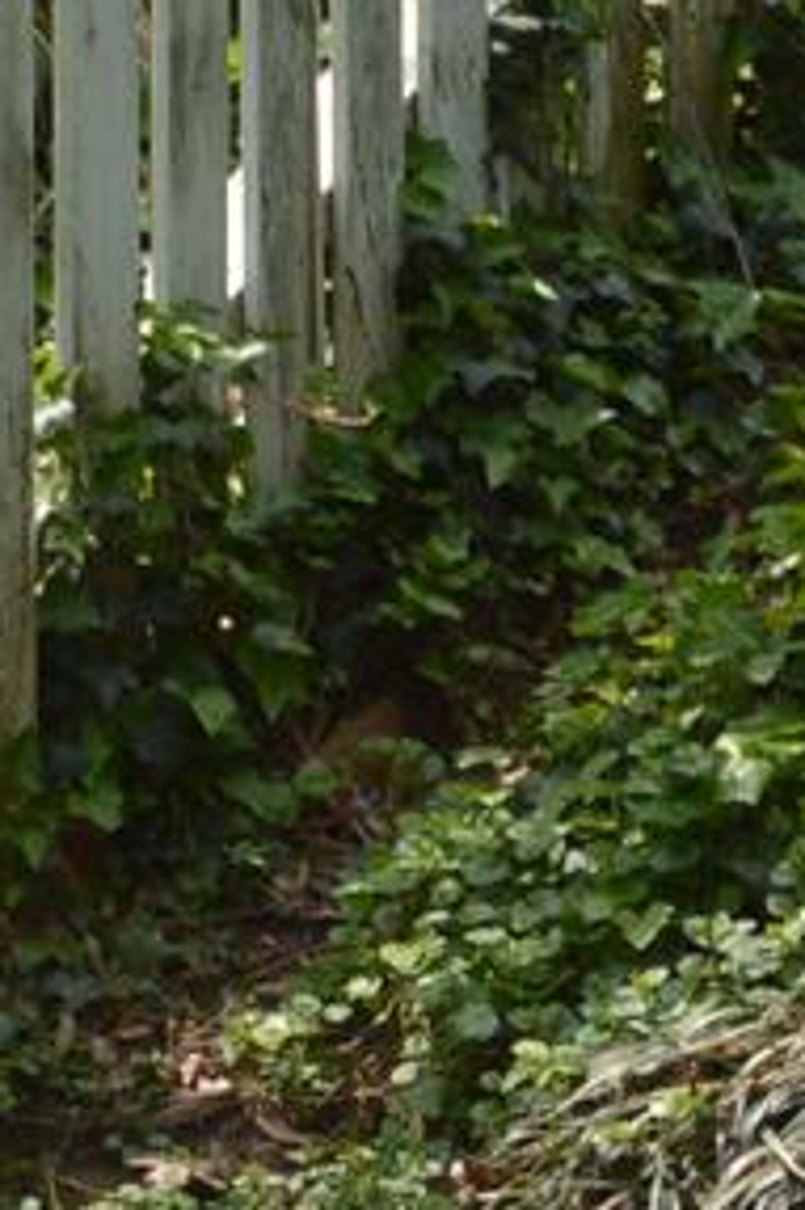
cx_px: -990
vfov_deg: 7.1
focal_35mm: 278
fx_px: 9335
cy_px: -1284
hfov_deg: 4.8
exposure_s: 1/200
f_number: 7.1
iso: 100
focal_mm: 26
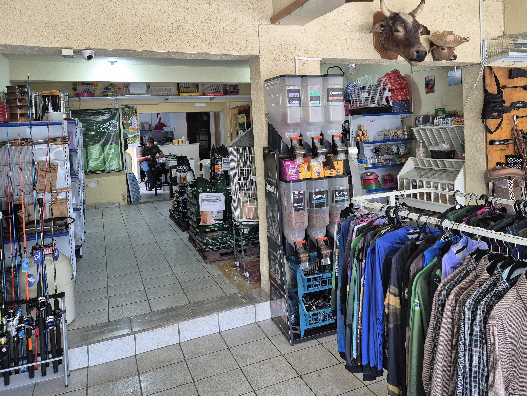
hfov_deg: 61.1
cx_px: 318
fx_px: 442
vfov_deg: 47.8
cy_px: 147
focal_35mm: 29
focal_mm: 5.4
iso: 250
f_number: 1.8
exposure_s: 1/120
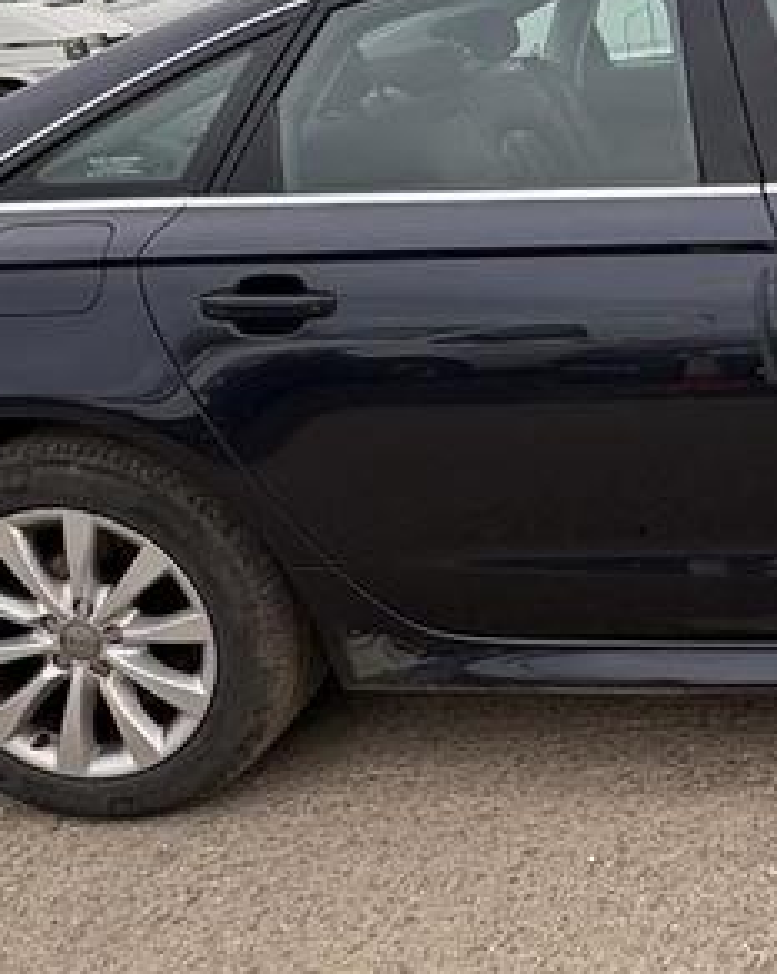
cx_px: 960
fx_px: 1209
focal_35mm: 42
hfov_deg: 29.8
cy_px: 123
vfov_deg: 40.9
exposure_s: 1/416
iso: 50
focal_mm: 2.22
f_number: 2.2
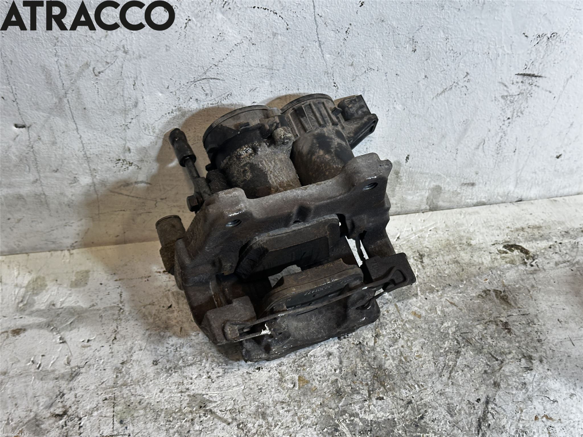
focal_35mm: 48
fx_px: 808
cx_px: 292
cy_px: 218
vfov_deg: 30.3
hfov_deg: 39.7
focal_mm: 6.86
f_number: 1.78
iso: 125
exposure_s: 1/50
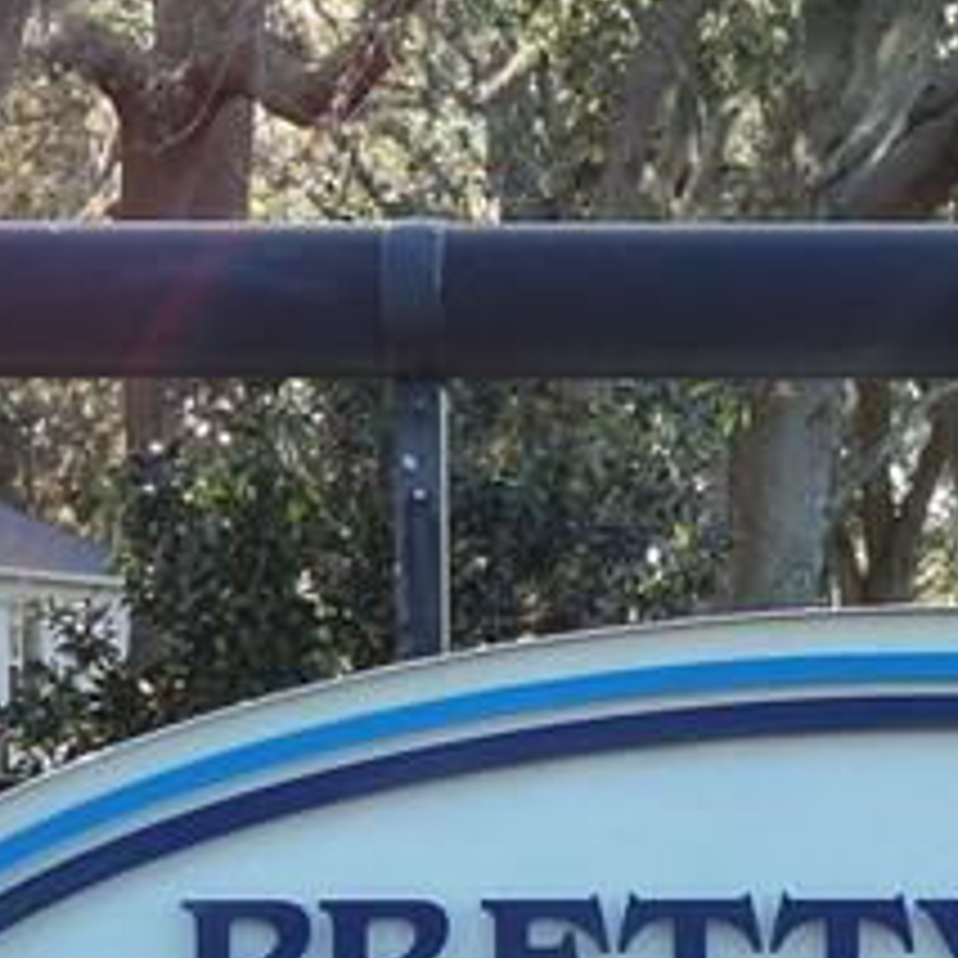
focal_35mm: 159
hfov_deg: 10.8
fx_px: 4978
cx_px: 1093
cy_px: 774
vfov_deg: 11.0
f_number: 1.7
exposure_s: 1/725
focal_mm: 6.72
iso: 100
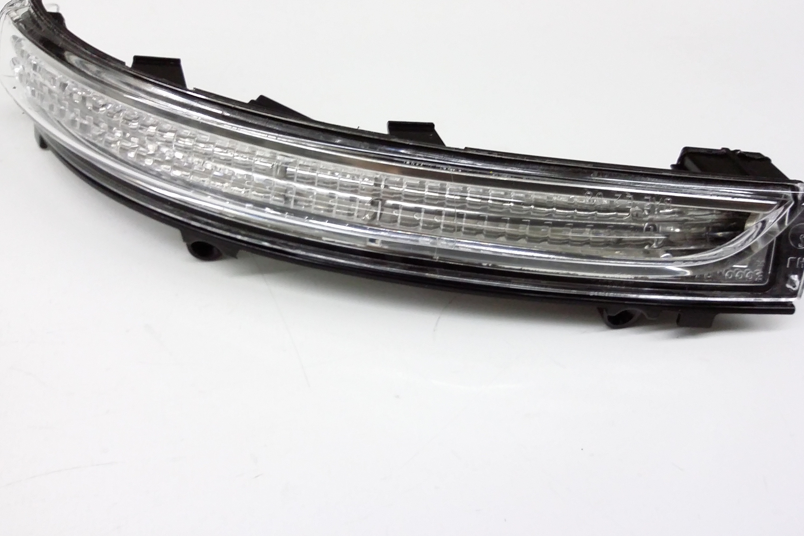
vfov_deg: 36.8
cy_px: 228
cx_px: 405
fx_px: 804
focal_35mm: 36
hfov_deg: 53.1
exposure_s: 1/17
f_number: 2.4
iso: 160
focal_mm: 3.4
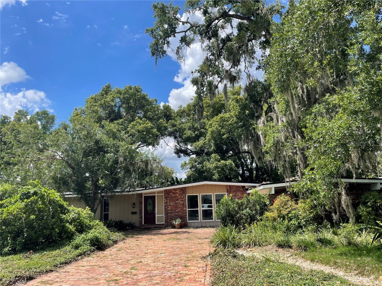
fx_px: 287
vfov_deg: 53.1
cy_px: 143
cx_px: 191
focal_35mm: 26
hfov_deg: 67.3
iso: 32
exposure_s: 1/2681
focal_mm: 4.2
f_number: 1.6
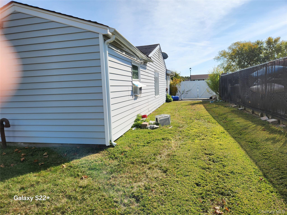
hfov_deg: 73.9
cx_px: 144
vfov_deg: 58.9
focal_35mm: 23
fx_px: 191
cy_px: 108
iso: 20
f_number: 1.8
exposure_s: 1/2140
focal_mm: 5.4
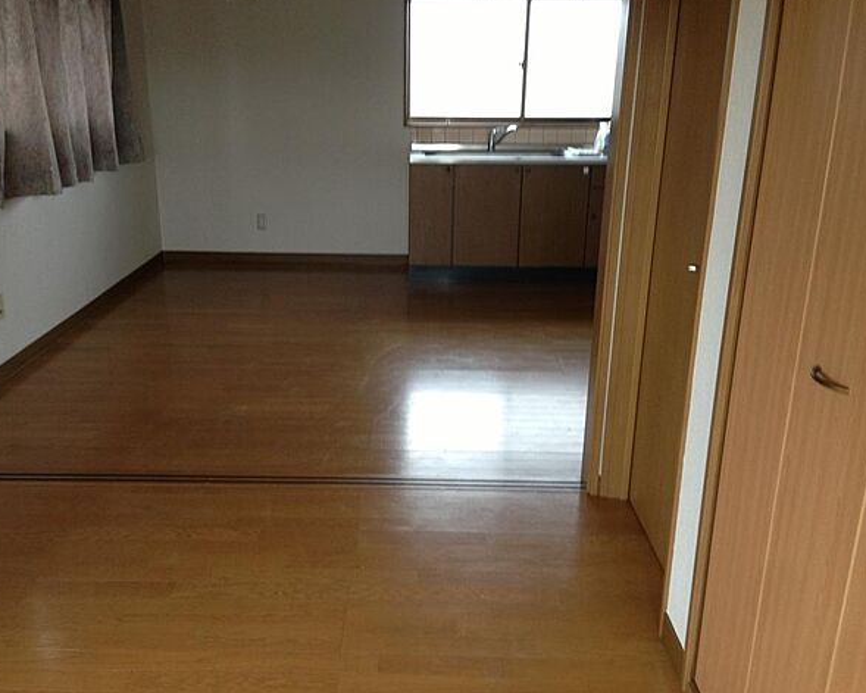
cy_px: 343
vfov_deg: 42.2
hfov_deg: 51.5
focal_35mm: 35
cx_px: 401
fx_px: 897
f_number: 2.4
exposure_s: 1/20
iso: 125
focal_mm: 4.13
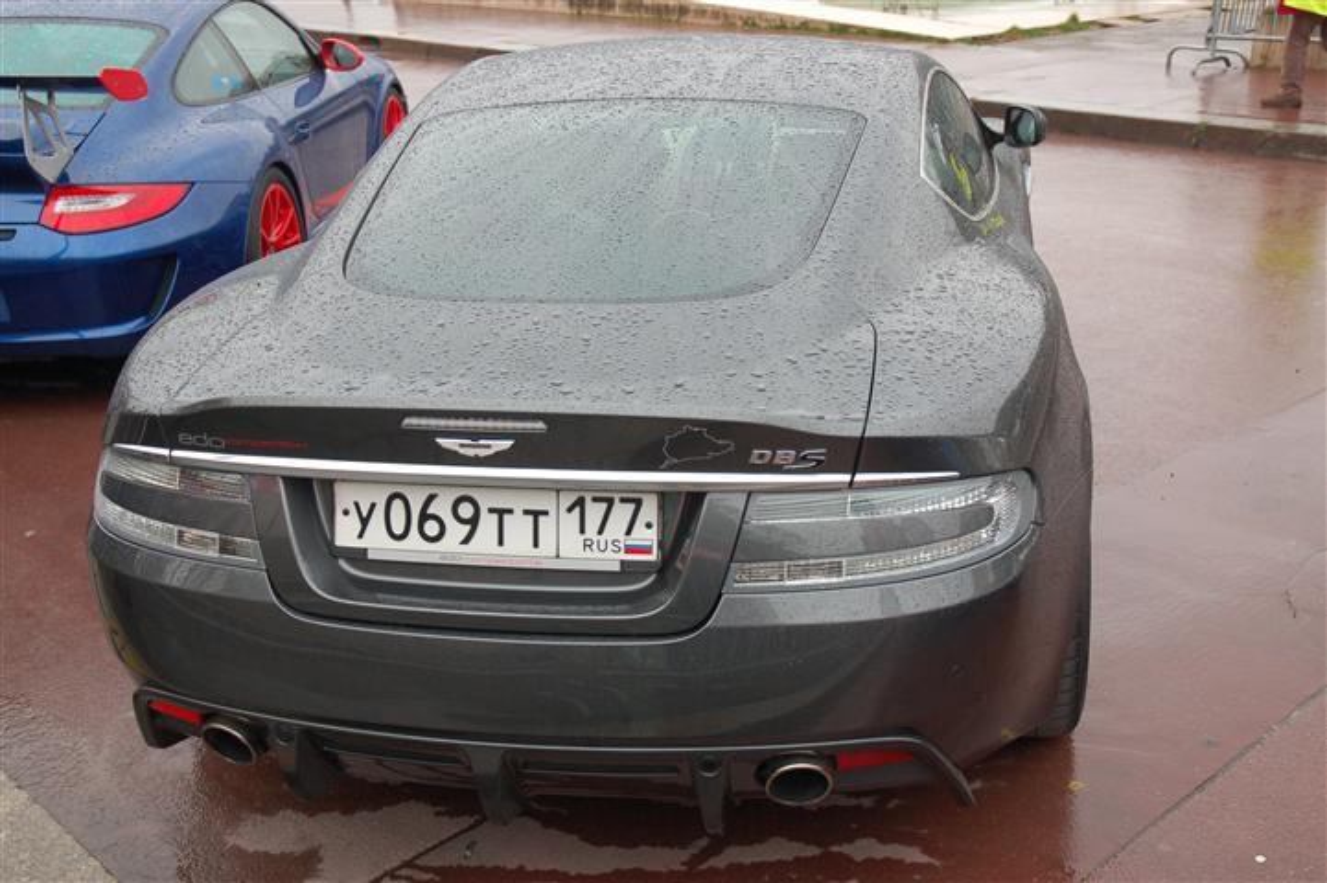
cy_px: 442
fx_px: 1603
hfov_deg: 45.0
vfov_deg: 30.8
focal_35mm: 44
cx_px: 664
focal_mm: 29
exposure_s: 1/60
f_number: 4
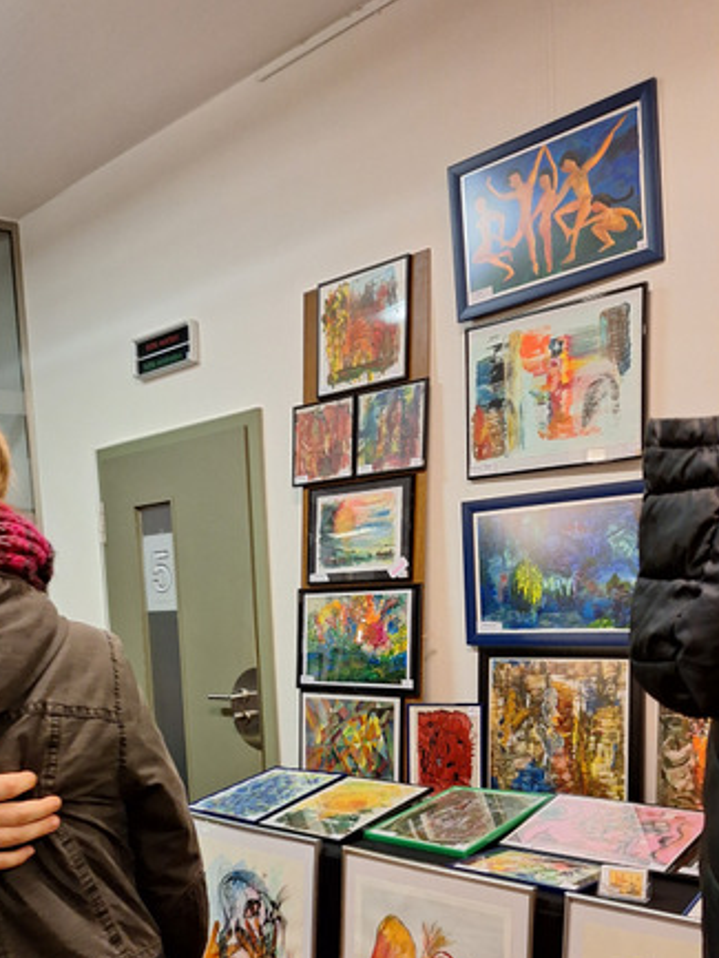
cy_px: 688
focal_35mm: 34
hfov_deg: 40.8
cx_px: 197
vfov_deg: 52.2
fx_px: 941
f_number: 1.8
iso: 250
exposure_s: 1/50
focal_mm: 5.54
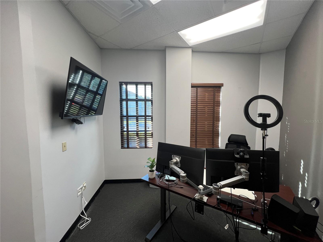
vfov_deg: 89.9
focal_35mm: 13
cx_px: 162
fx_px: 121
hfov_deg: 106.2
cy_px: 121
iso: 100
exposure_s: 1/120
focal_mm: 1.57
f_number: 1.8
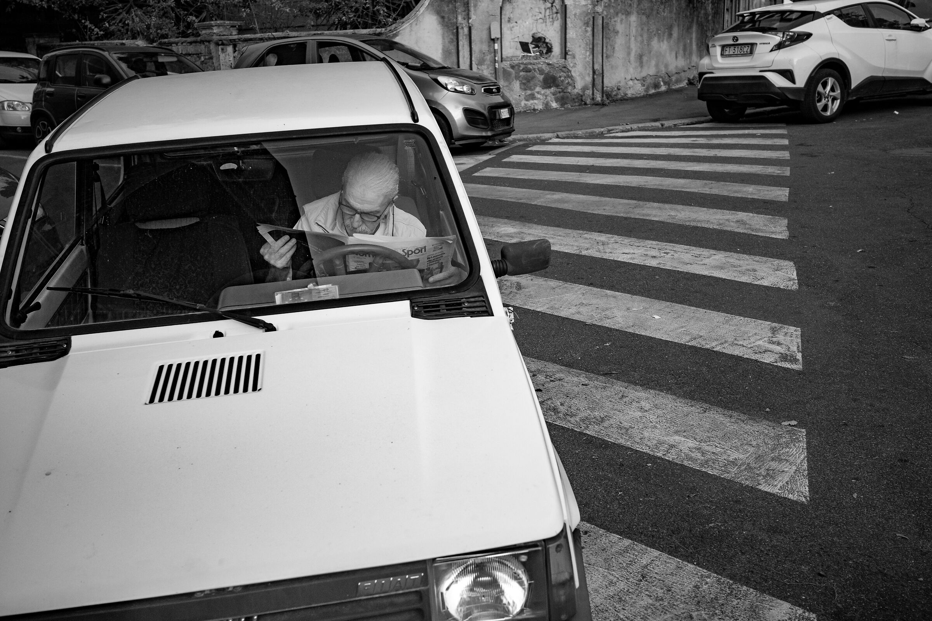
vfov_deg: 33.4
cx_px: 466
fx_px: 1035
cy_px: 310
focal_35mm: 40
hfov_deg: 48.5
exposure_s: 1/250
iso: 800
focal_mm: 26
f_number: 4
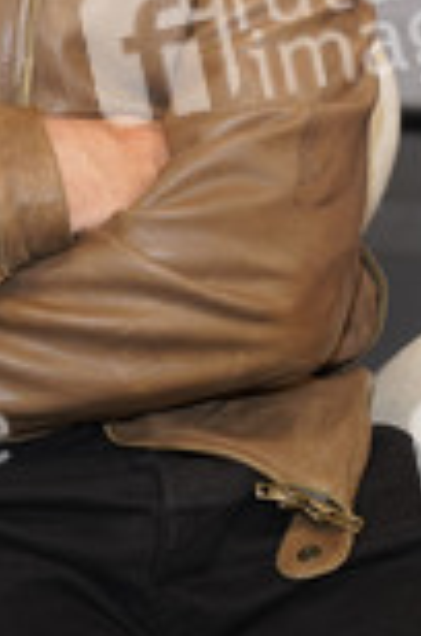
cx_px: -83
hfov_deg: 7.1
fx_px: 3348
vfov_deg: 10.6
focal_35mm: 190
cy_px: -178
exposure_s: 1/160
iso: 2000
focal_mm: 73
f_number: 5.6
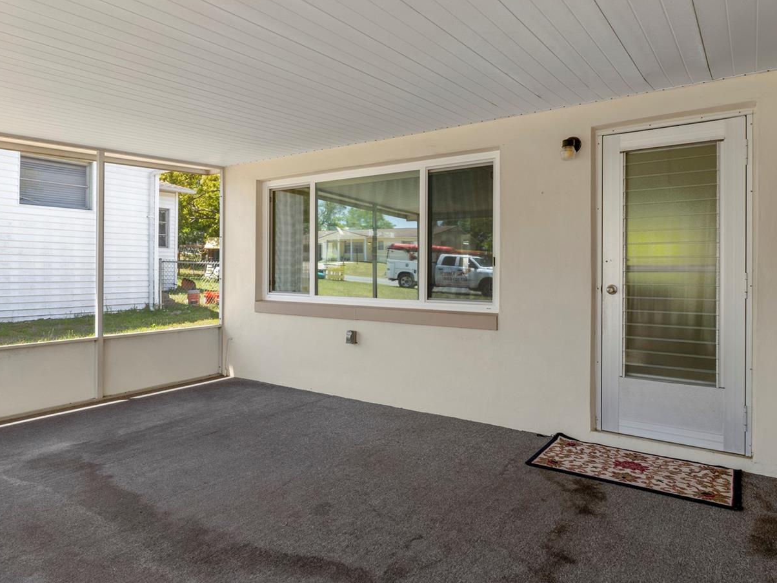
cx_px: 364
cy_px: 287
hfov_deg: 73.8
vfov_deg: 58.9
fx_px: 516
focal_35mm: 23
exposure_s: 1/90
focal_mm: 12
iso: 320
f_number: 8
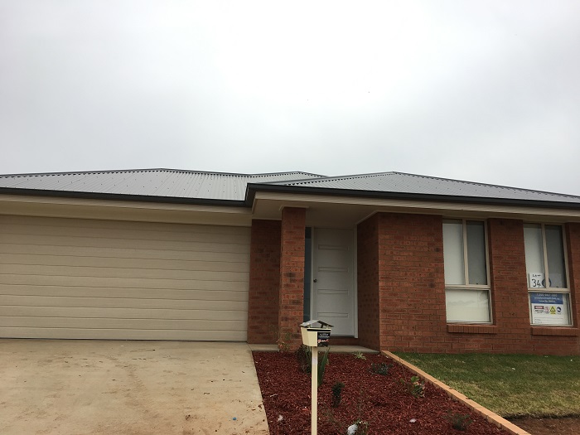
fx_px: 486
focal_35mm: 29
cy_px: 218
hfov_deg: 61.7
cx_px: 290
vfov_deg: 48.2
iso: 25
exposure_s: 1/705
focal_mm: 4.15
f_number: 2.2
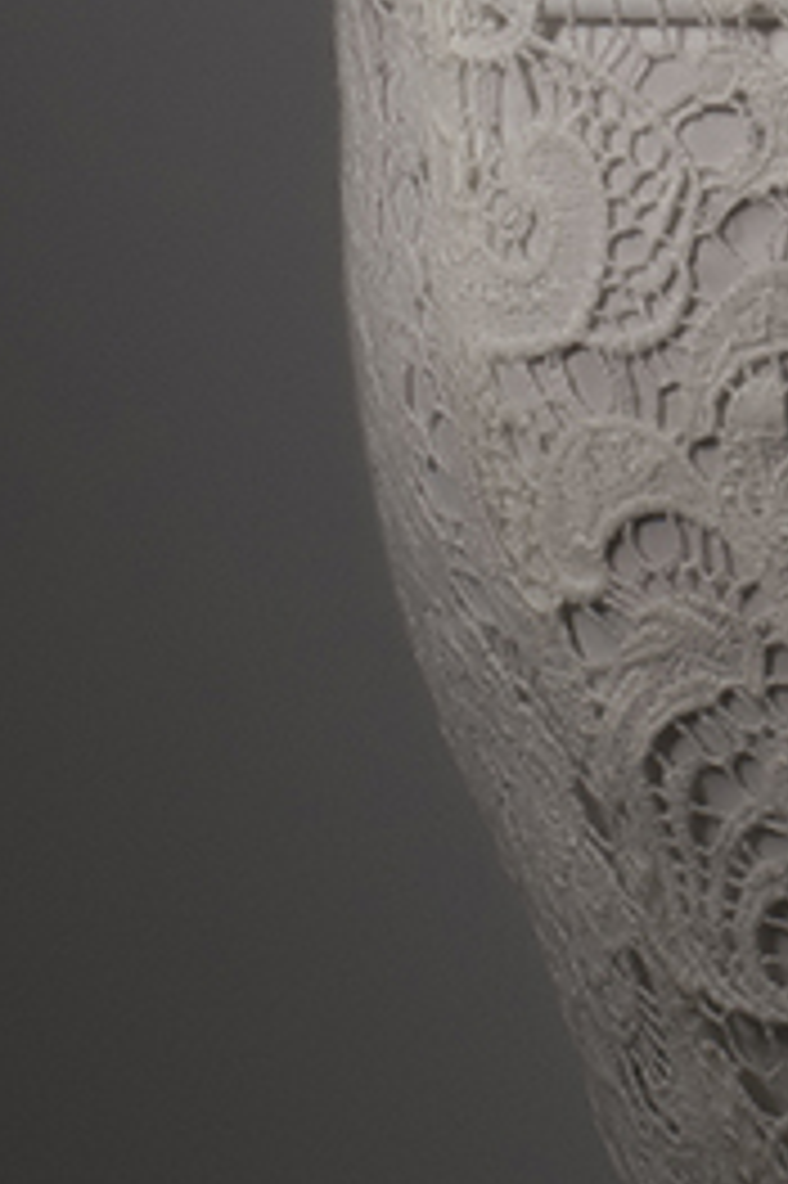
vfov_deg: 5.5
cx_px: 768
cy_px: -1247
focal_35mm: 365
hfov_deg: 3.8
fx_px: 11999
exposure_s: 1/100
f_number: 16
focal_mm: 40
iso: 100
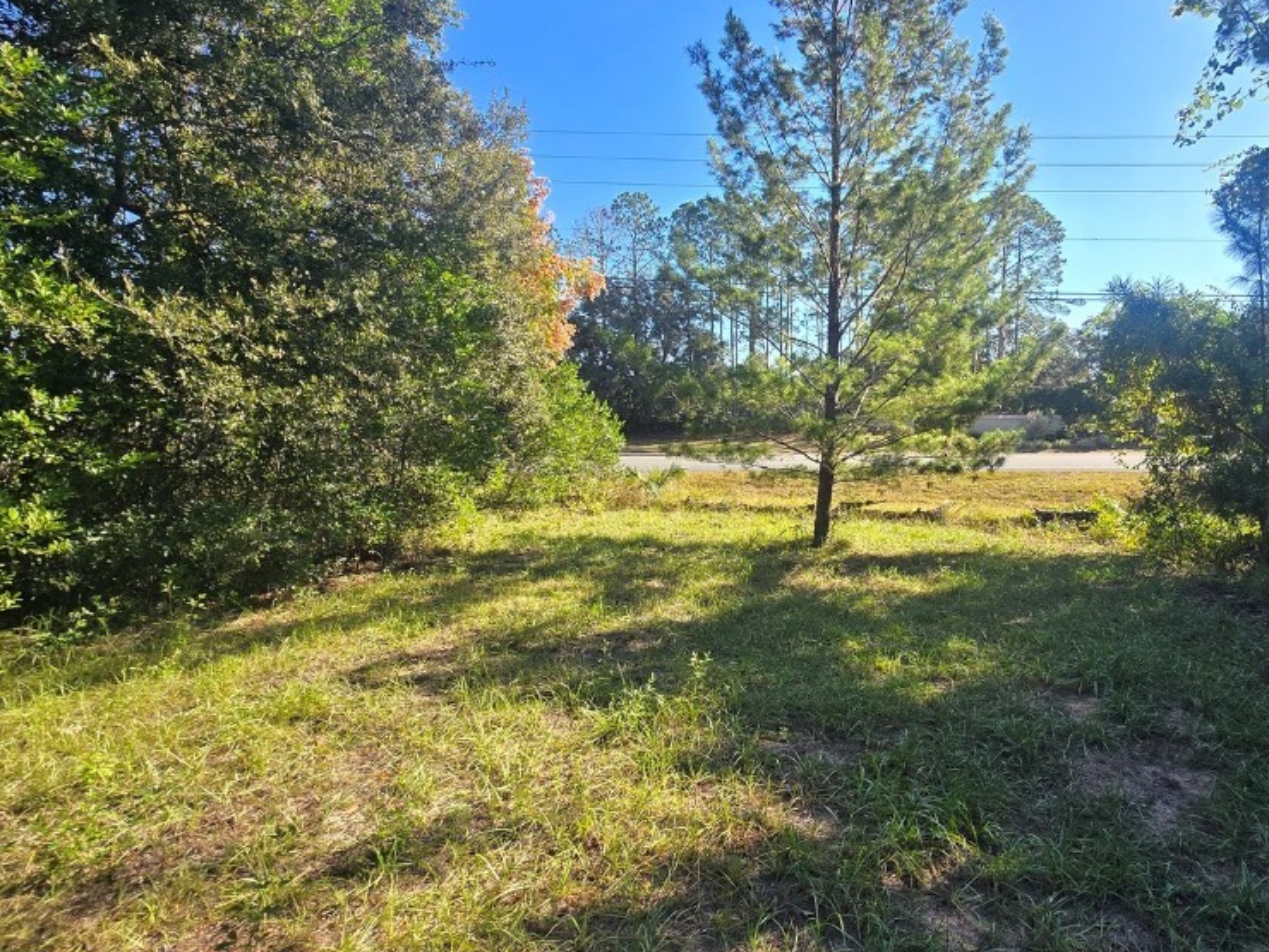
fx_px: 660
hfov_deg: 85.1
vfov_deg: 71.5
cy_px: 446
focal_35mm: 18
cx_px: 830
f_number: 2.2
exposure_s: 1/829
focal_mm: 2.2
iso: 50
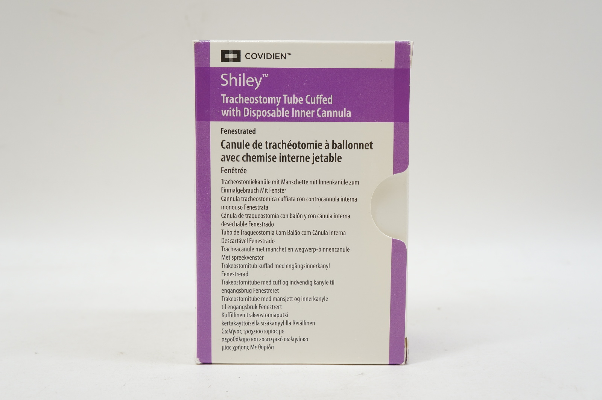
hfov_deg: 45.0
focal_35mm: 44
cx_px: 301
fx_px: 727
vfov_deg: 30.8
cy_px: 200
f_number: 7.1
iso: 400
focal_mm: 29
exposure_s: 1/50
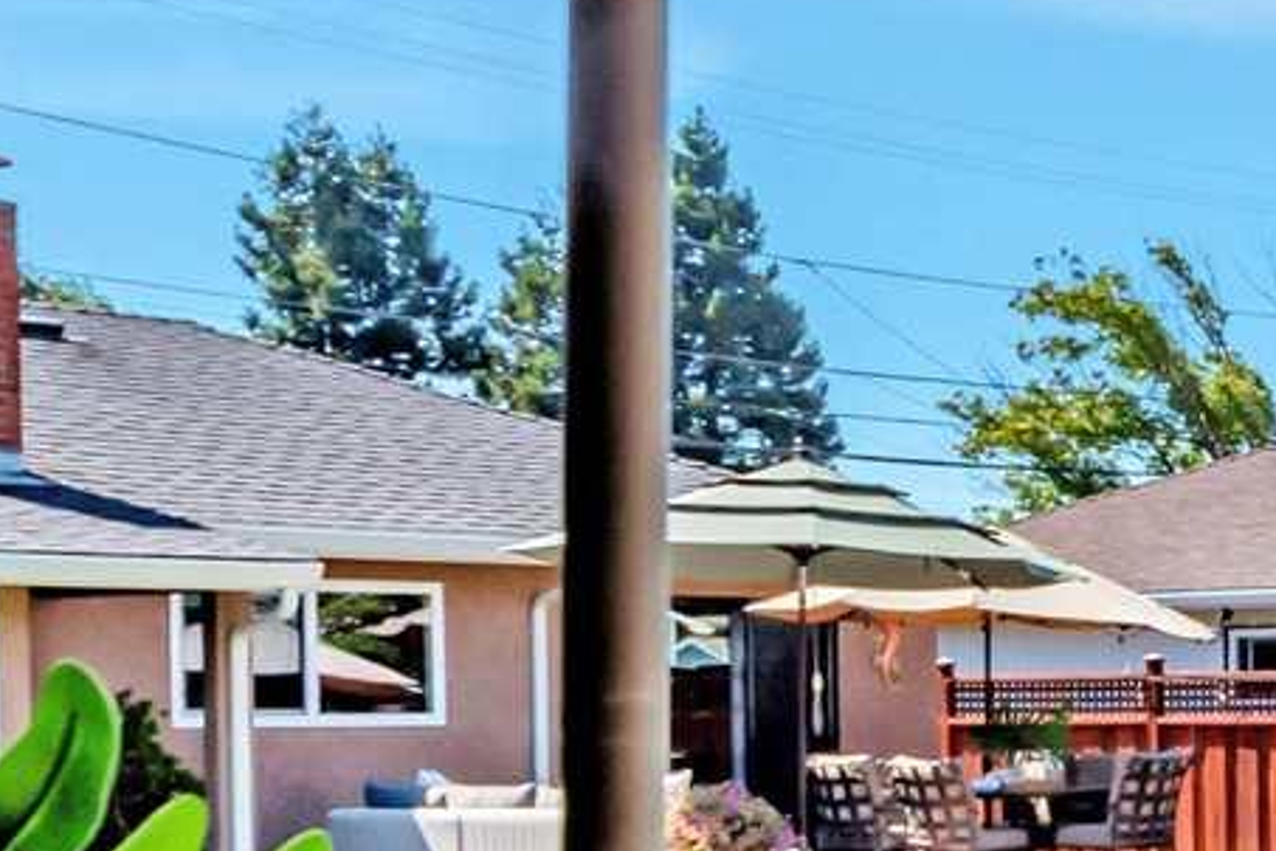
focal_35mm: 95
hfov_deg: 19.1
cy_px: 727
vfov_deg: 14.3
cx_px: 1865
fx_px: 3367
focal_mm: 14
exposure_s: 1/400
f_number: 8
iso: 100
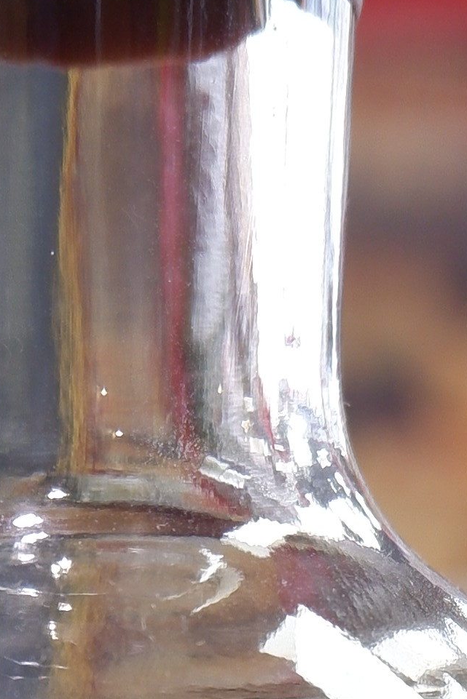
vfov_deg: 10.7
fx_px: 3520
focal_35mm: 181
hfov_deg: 7.6
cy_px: 1229
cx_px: 4
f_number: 4
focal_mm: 19.7
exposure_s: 1/30
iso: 320
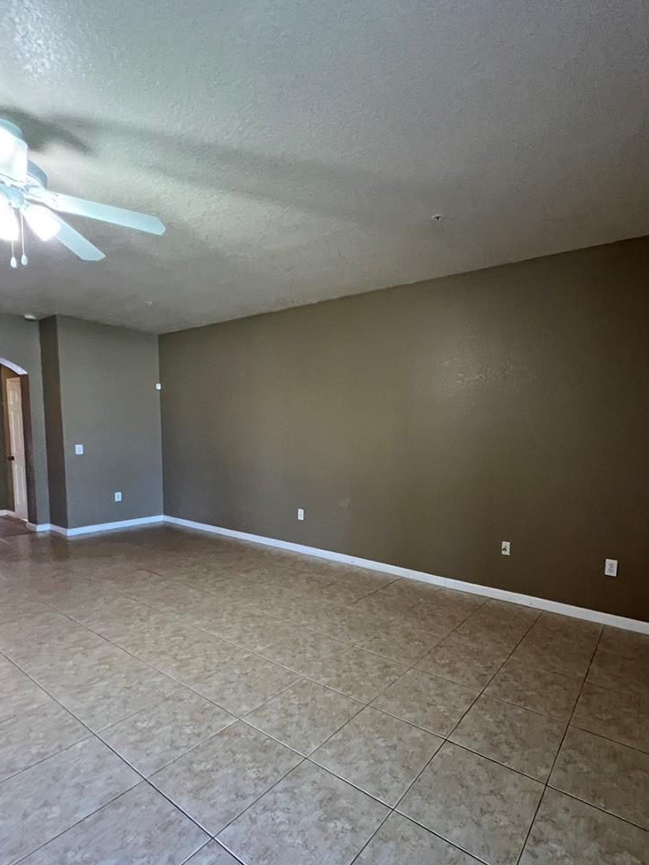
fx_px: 400
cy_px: 476
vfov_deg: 94.2
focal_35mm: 16
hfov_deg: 77.2
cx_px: 388
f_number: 1.8
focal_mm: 1.57
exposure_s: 1/60
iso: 400
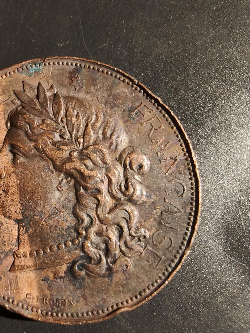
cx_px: 75
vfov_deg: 53.5
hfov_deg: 42.1
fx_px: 318
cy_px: 237
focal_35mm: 33
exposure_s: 1/50
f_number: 2
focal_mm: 2.32
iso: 320
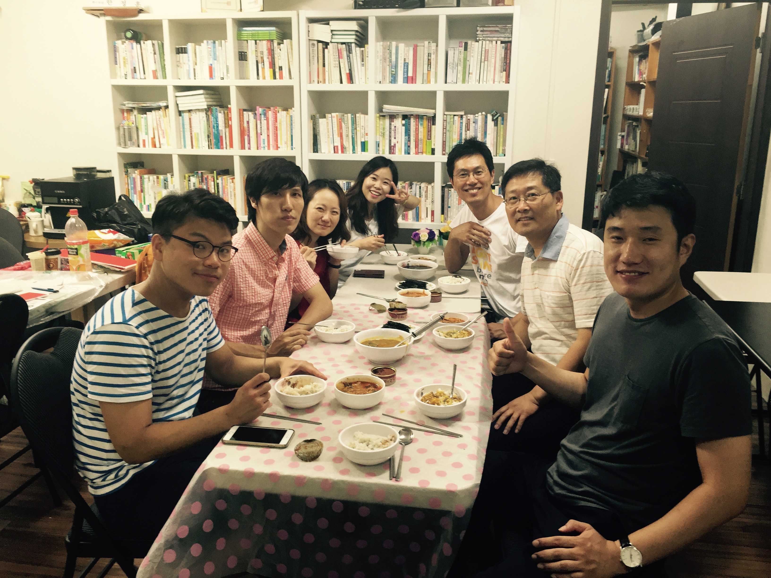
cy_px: 289
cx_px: 386
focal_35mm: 29
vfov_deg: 48.2
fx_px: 646
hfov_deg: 61.7
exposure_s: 1/30
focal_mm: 4.15
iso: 80
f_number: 2.2
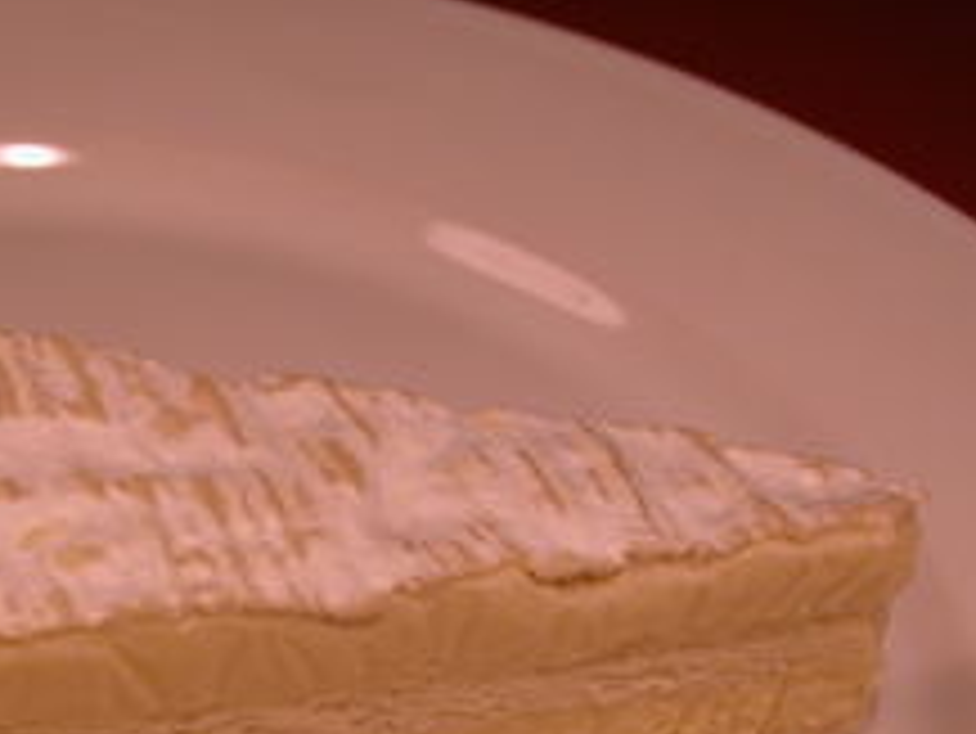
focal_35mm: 92
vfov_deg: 15.9
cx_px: 103
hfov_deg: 20.9
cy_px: 639
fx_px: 2595
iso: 100
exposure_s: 1/117
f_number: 4.3
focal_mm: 12.7
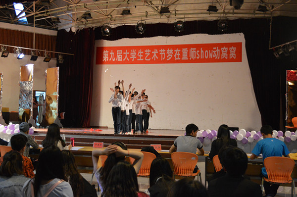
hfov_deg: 41.2
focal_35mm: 48
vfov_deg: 28.0
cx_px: 148
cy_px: 98
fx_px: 395
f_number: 4.8
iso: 2500
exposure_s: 1/15
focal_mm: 32
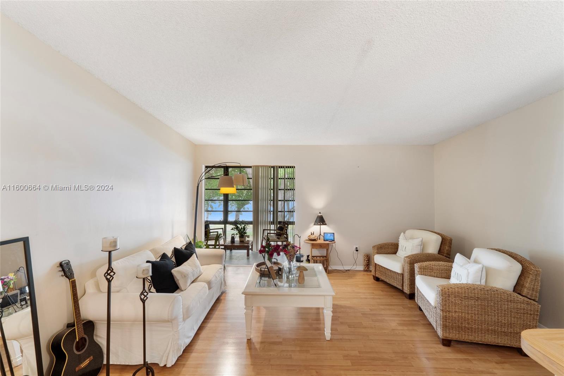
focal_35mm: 15
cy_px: 188
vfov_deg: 77.3
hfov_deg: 100.4
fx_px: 235
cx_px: 282
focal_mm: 10
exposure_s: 2.5
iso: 320
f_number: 9
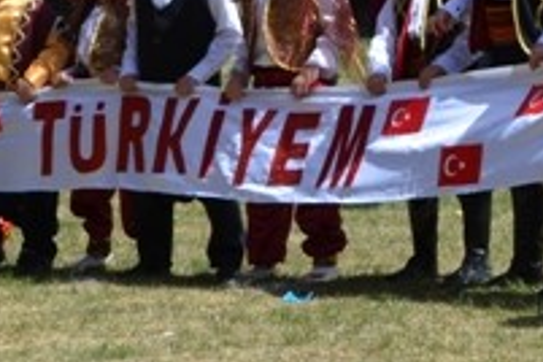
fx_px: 3228
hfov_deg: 9.5
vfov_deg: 6.3
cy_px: -211
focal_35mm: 214
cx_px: 646
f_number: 8
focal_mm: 32
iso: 100
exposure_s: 1/250
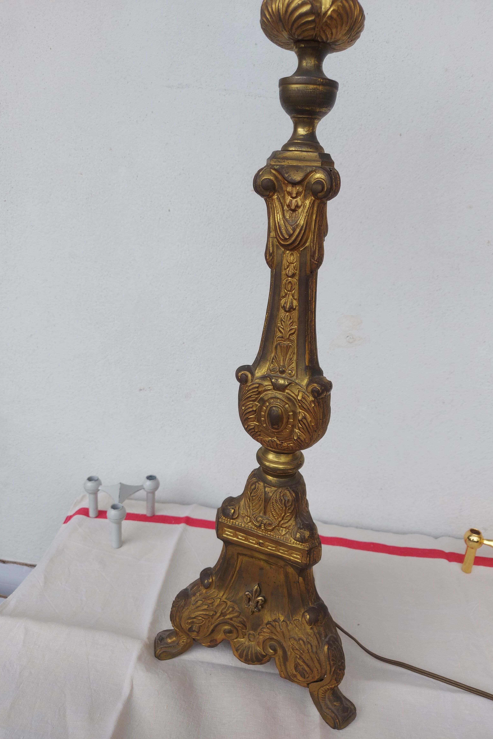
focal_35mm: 25
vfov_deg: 71.5
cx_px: 258
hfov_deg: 51.3
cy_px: 370
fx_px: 514
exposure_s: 1/211
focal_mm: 5.23
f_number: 1.8
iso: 32
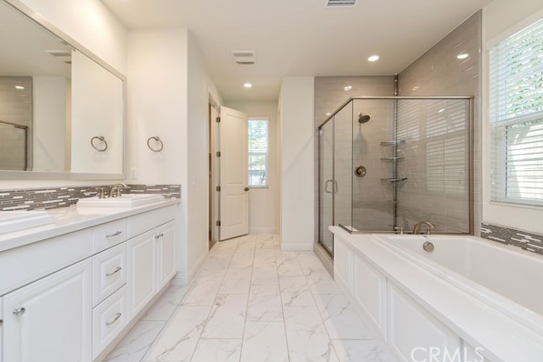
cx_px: 263
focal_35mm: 15
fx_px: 226
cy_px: 175
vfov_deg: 77.3
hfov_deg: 100.4
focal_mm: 14
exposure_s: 1/60
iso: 200
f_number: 4
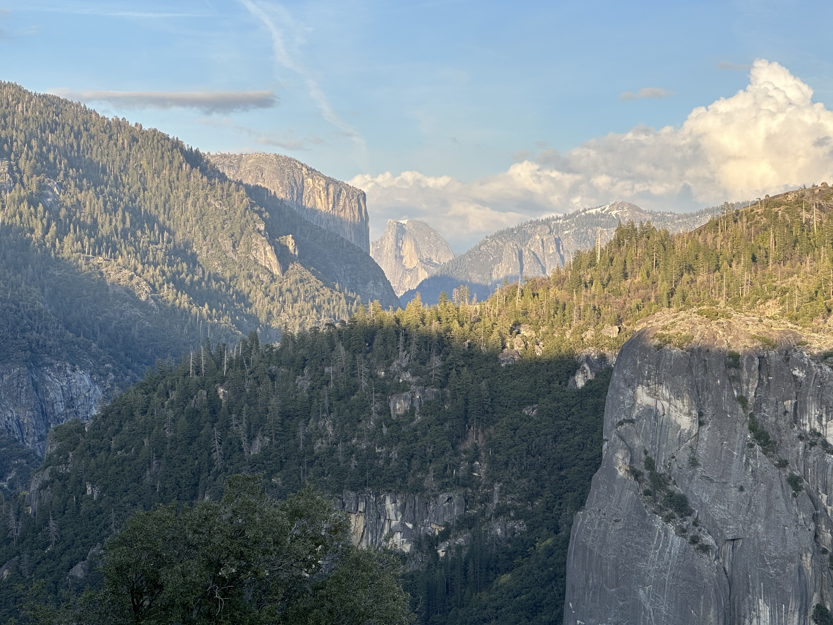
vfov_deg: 19.1
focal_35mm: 77
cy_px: 312
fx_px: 1853
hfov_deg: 25.3
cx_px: 416
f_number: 2.8
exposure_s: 1/252
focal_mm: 9
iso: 32
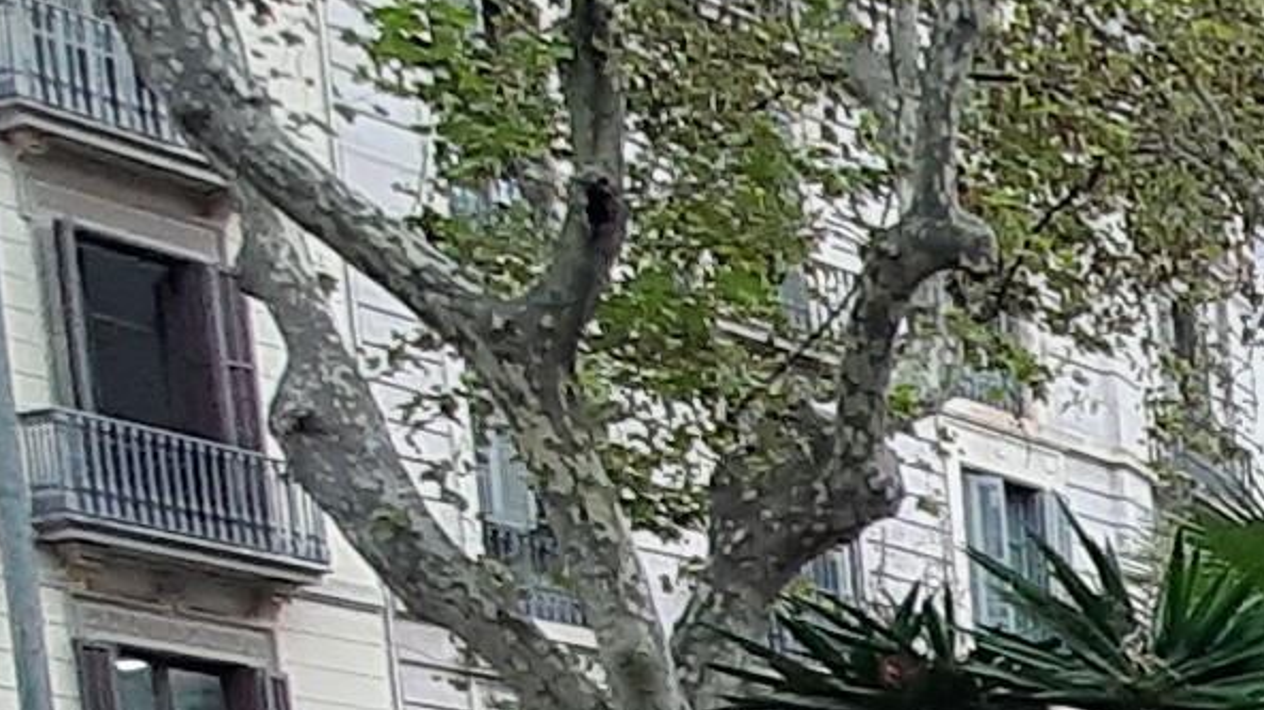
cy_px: 1800
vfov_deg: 11.9
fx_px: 2613
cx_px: 2368
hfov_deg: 19.3
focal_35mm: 78
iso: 40
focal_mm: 1.42
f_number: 2.2
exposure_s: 1/100
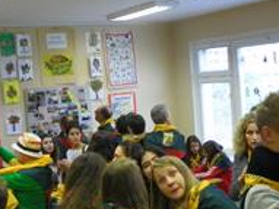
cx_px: 177
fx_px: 491
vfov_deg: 23.9
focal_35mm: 61
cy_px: 132
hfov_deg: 31.5
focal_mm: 4.6
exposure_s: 1/40
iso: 125
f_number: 2.8
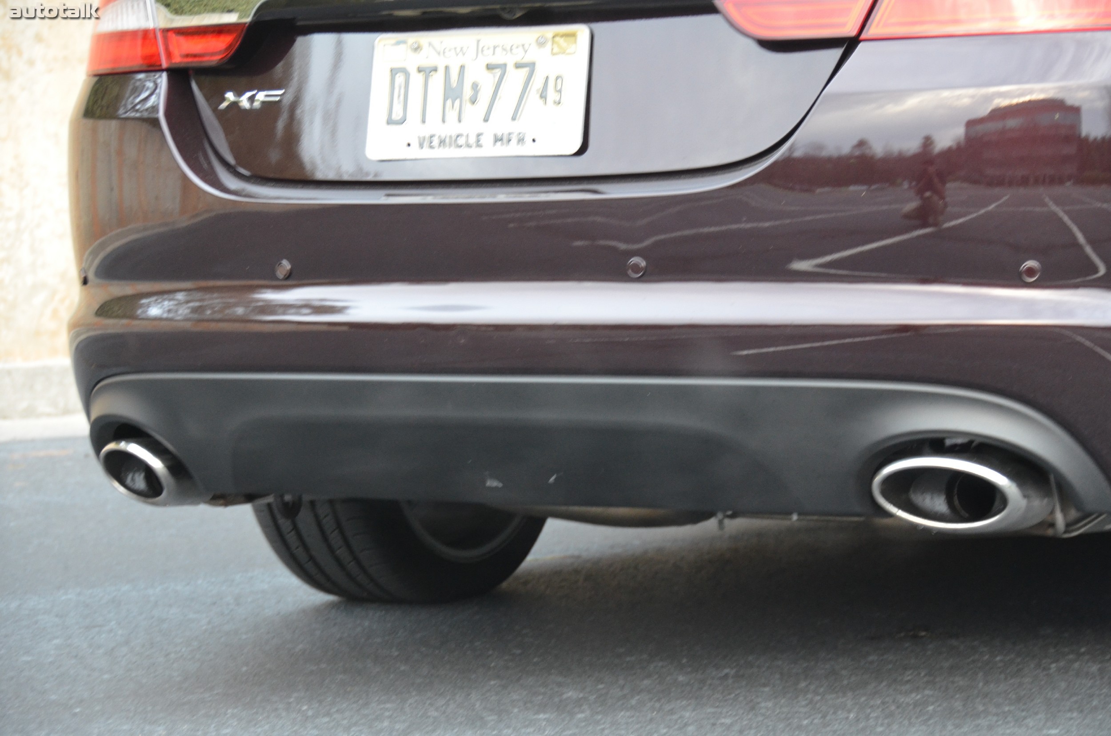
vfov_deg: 13.0
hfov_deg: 19.5
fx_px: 3234
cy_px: 368
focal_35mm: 105
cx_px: 556
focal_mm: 70
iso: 1600
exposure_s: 1/20
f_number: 5
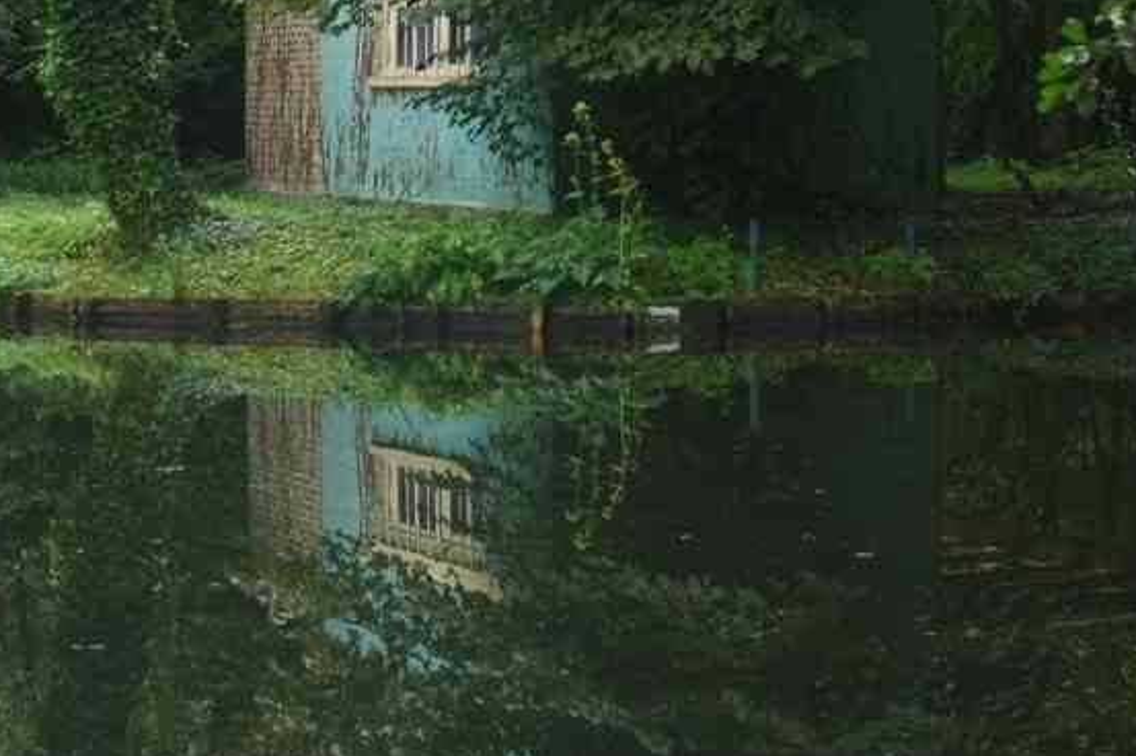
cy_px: 185
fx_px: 2993
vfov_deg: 14.3
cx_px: 510
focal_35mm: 95
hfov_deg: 21.5
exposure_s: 1/60
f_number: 7.1
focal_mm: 35
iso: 800
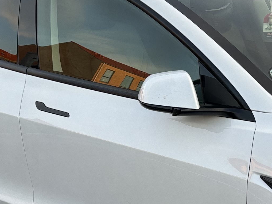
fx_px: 809
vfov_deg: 14.2
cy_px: 196
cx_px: 255
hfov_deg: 18.7
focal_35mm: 103
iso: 40
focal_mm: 5.96
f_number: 1.6
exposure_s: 1/189
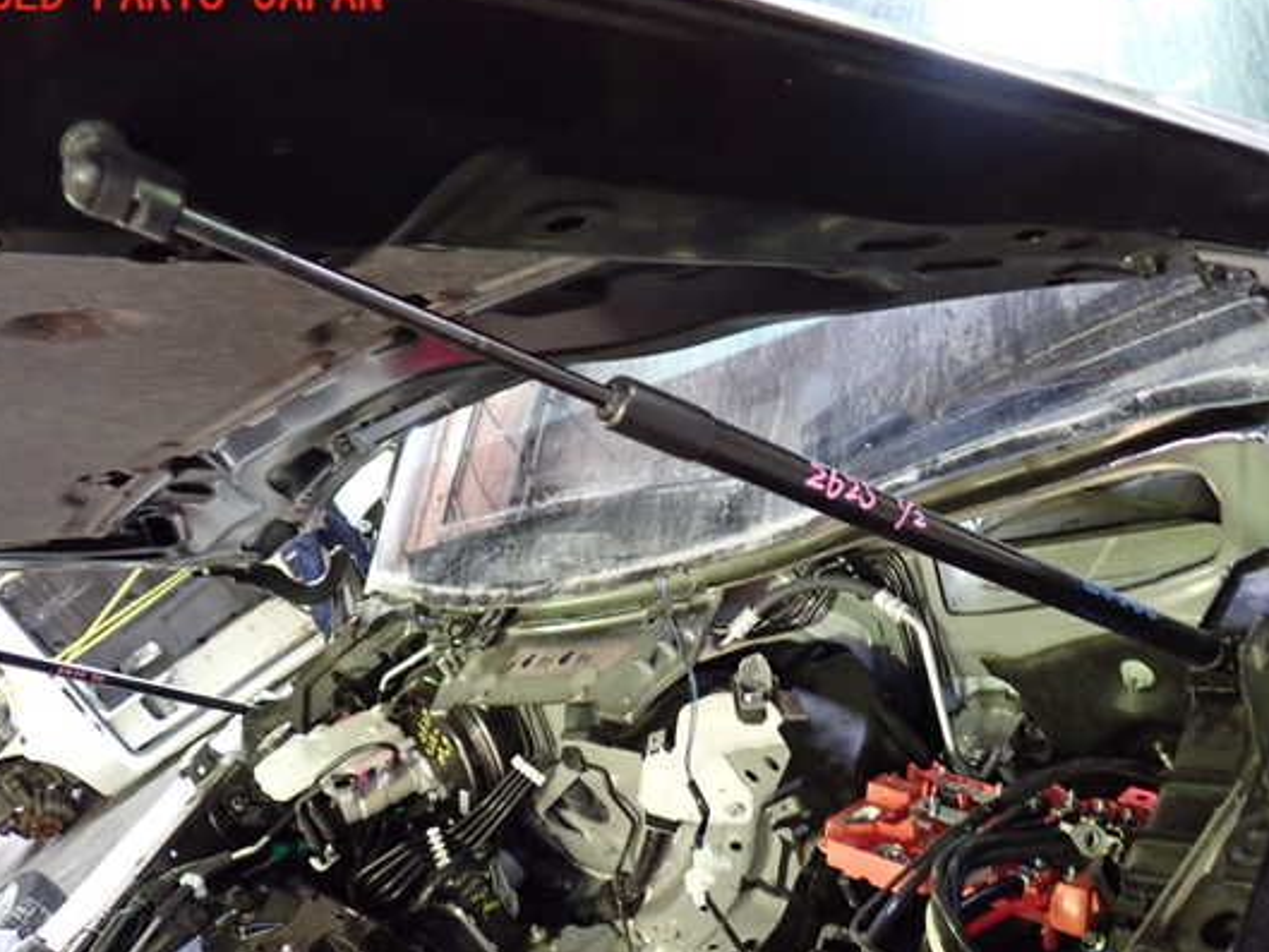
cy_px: 504
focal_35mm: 34
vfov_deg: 41.8
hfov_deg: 53.9
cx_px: 667
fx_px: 1247
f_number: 2.3
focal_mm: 5.4
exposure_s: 1/30
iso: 800
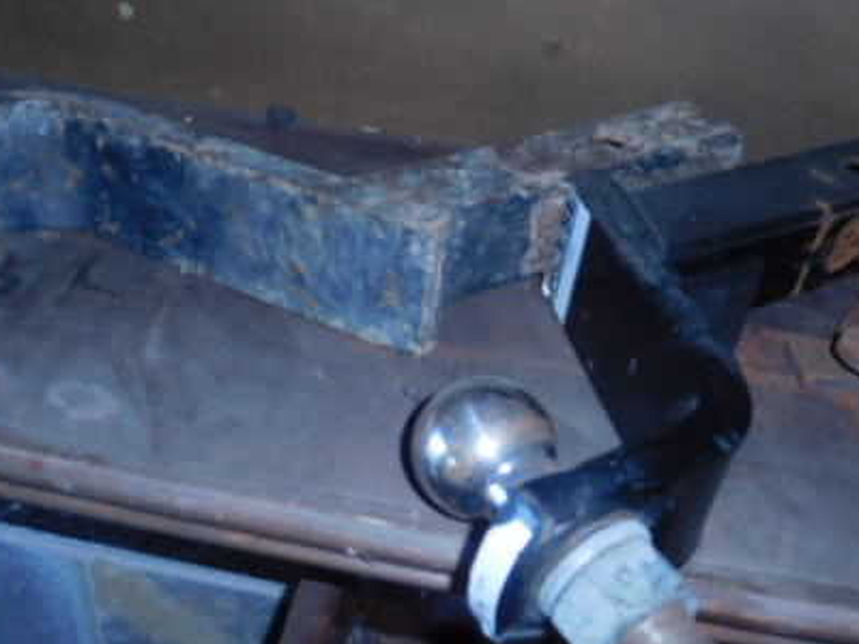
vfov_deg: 35.7
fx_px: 993
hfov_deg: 46.7
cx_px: 387
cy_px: 410
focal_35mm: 40
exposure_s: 1/30
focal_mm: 4.5
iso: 200
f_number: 3.4
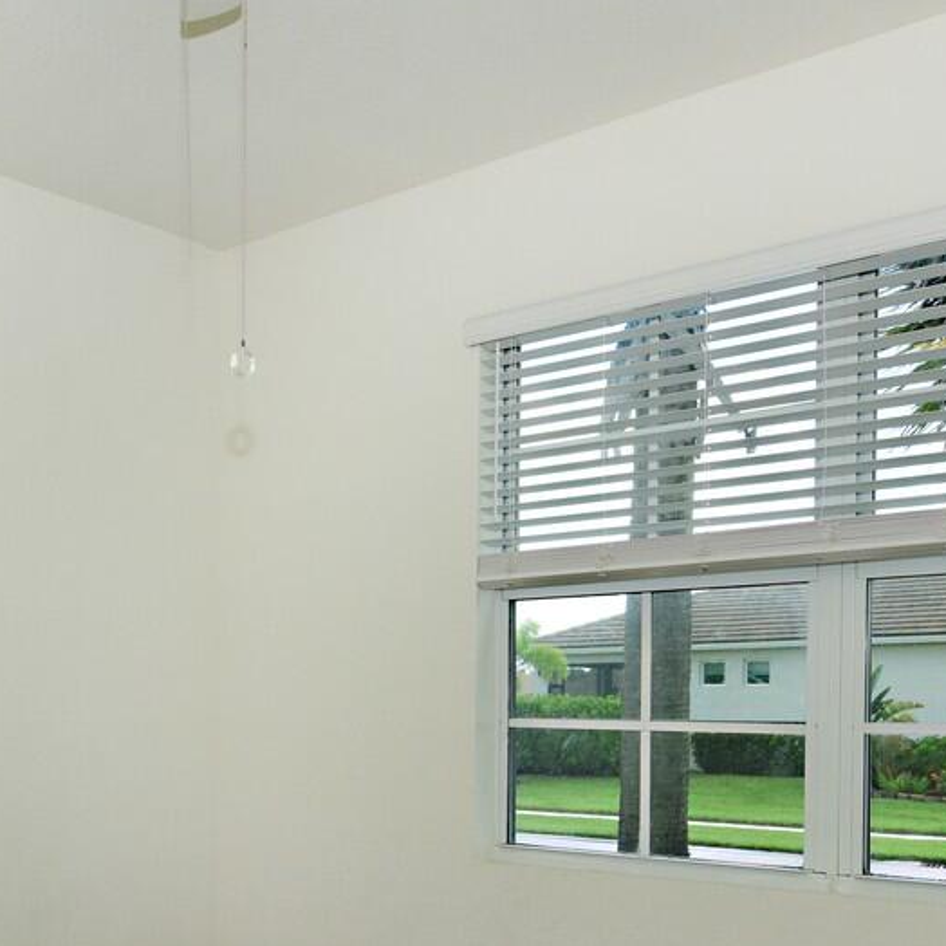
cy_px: 765
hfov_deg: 38.3
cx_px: 105
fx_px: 1268
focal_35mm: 41
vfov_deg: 39.2
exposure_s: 1/250
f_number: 7.1
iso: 320
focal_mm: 19
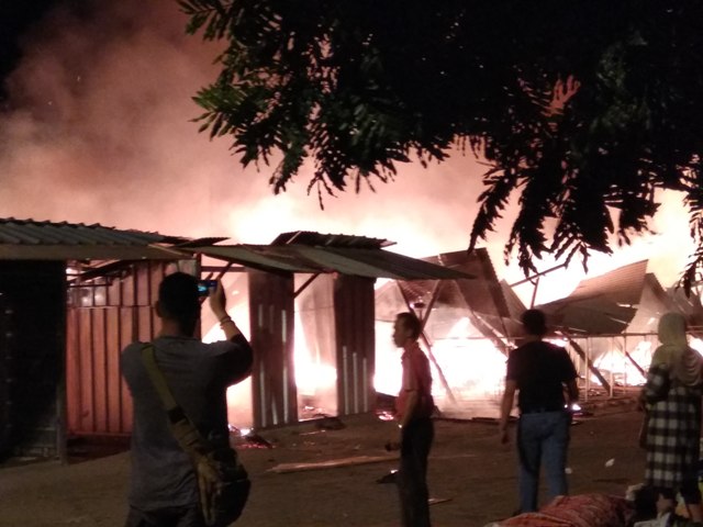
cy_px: 264
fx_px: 426
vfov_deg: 63.4
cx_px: 352
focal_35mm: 21
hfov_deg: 79.0
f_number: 2
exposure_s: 1/17
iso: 640
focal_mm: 3.57
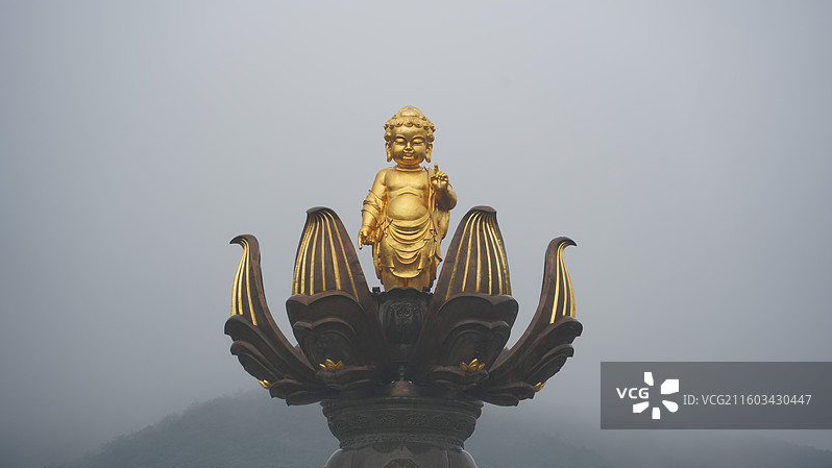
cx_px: 416
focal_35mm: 147
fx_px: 3243
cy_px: 266
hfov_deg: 14.6
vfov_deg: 8.3
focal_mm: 140
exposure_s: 1/200
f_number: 5.6
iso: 100
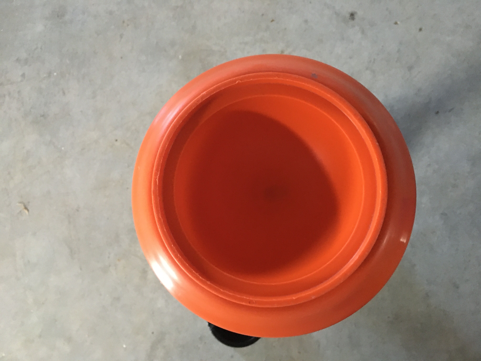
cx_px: 240
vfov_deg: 48.2
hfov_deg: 61.7
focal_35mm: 29
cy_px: 180
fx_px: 403
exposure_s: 1/17
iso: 500
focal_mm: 4.15
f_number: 2.2
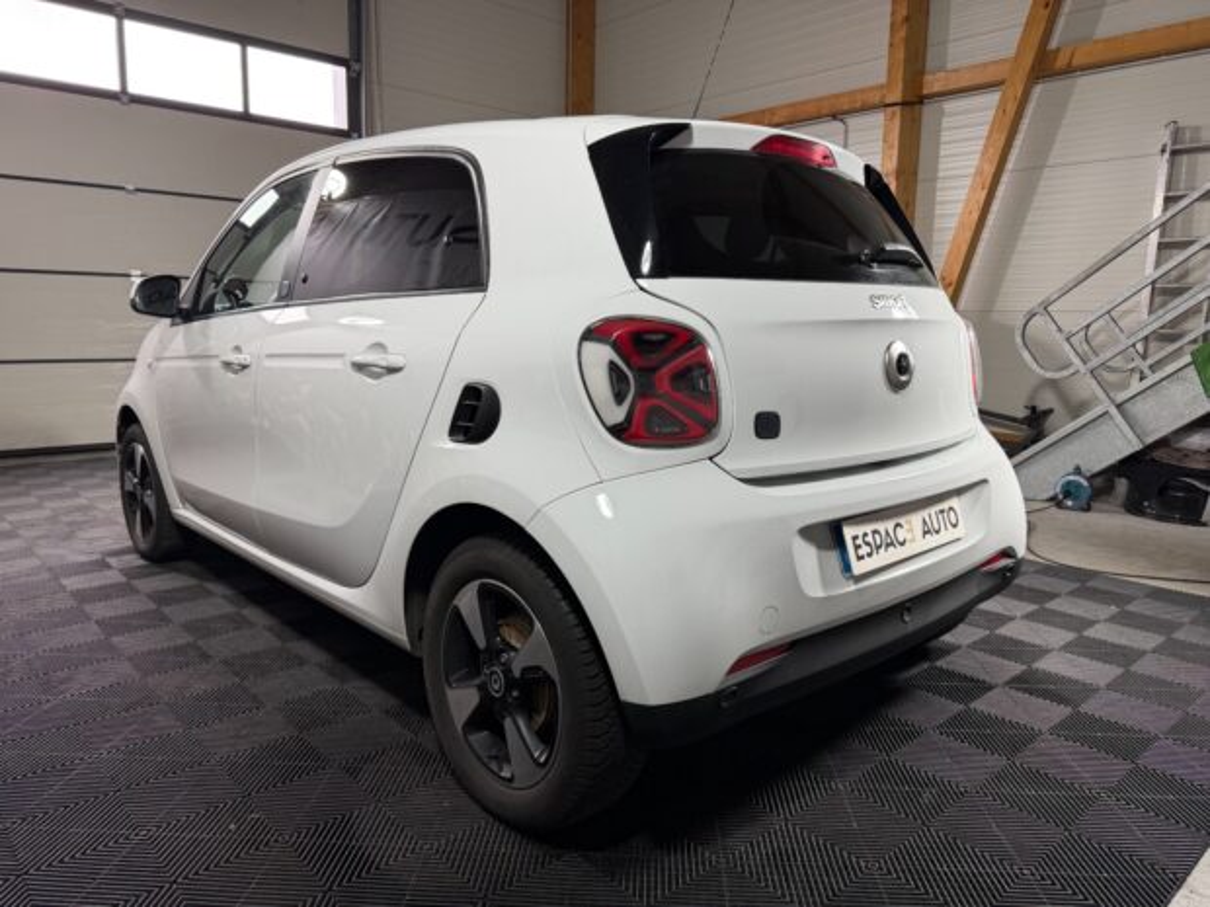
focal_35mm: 24
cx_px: 605
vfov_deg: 56.8
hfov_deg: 71.6
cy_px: 454
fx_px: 839
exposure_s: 1/50
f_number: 1.78
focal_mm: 6.76
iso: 160
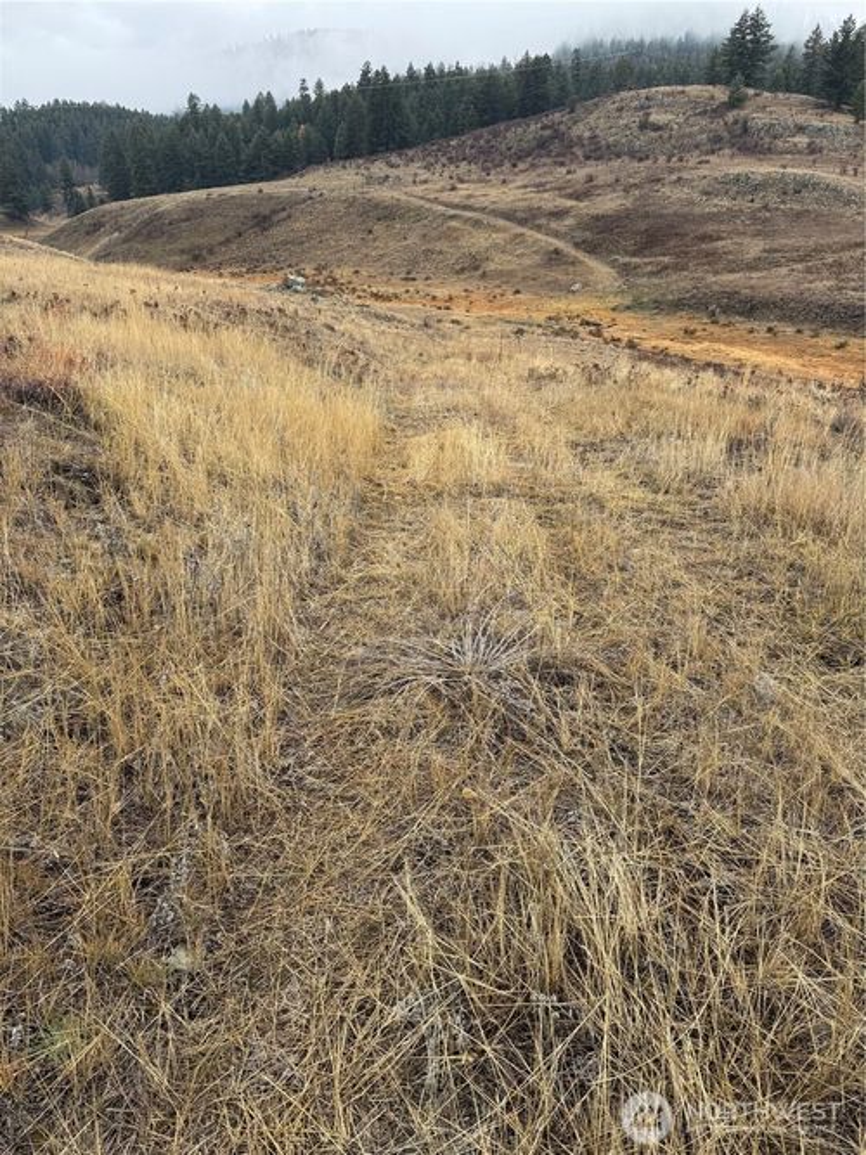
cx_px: 433
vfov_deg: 71.6
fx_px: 801
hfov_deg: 56.8
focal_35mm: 24
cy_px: 578
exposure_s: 1/558
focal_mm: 6.76
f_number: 1.78
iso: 80
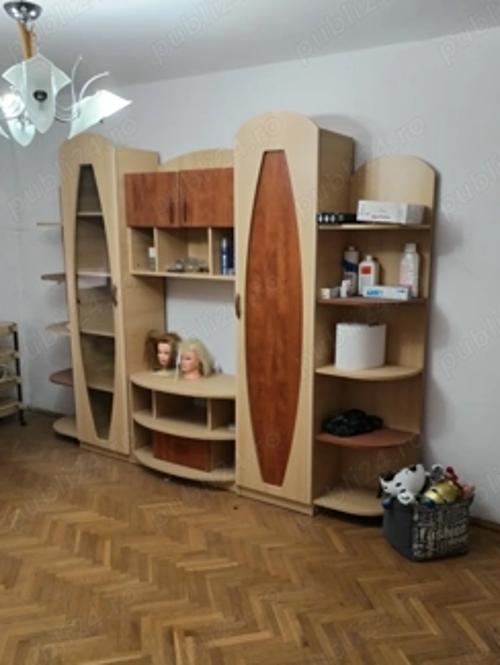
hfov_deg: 44.1
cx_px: 287
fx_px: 616
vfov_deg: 56.7
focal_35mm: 32
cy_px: 356
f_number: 1.8
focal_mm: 4.75
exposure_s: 1/33.3
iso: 299
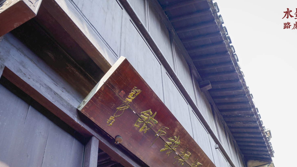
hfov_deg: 56.6
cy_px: 118
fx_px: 276
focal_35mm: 35
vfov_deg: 33.3
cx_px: 150
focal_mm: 24
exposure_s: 1/100
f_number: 5.6
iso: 160
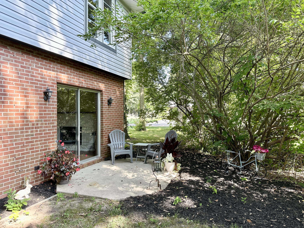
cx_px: 152
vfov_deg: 56.8
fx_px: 211
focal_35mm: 24
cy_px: 114
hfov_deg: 71.6
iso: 80
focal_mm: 6.86
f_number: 1.78
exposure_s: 1/173
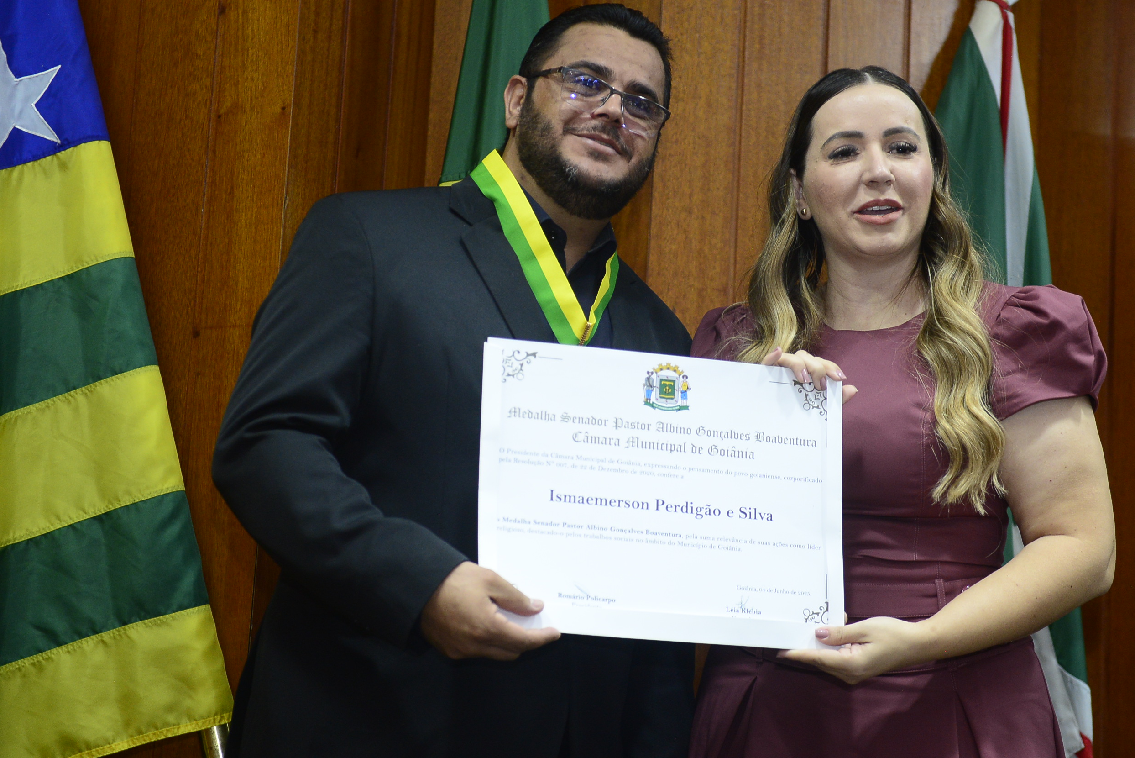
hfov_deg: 27.0
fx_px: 2365
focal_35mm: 75
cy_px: 342
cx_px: 630
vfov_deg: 18.2
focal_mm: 62
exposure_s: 1/125
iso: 2000
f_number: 2.8
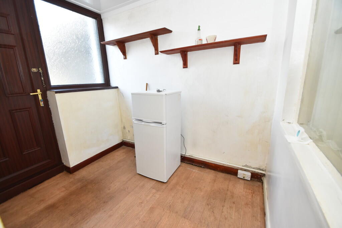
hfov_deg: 100.4
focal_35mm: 15
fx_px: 143
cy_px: 114
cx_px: 171
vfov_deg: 77.3
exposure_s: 1/100
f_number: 5
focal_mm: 10
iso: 800
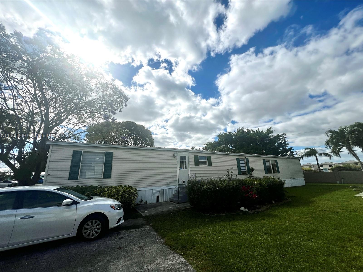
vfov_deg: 89.9
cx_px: 182
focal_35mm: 13
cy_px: 136
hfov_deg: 106.2
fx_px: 136
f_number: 1.8
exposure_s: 1/5236
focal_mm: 1.57
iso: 32
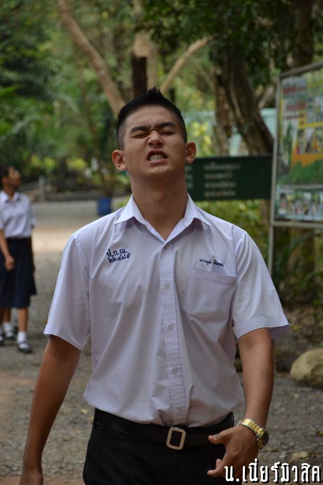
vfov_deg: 13.0
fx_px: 2133
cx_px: 162
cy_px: 243
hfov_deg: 8.7
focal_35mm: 159
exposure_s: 1/500
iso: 720
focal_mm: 105
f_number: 5.6
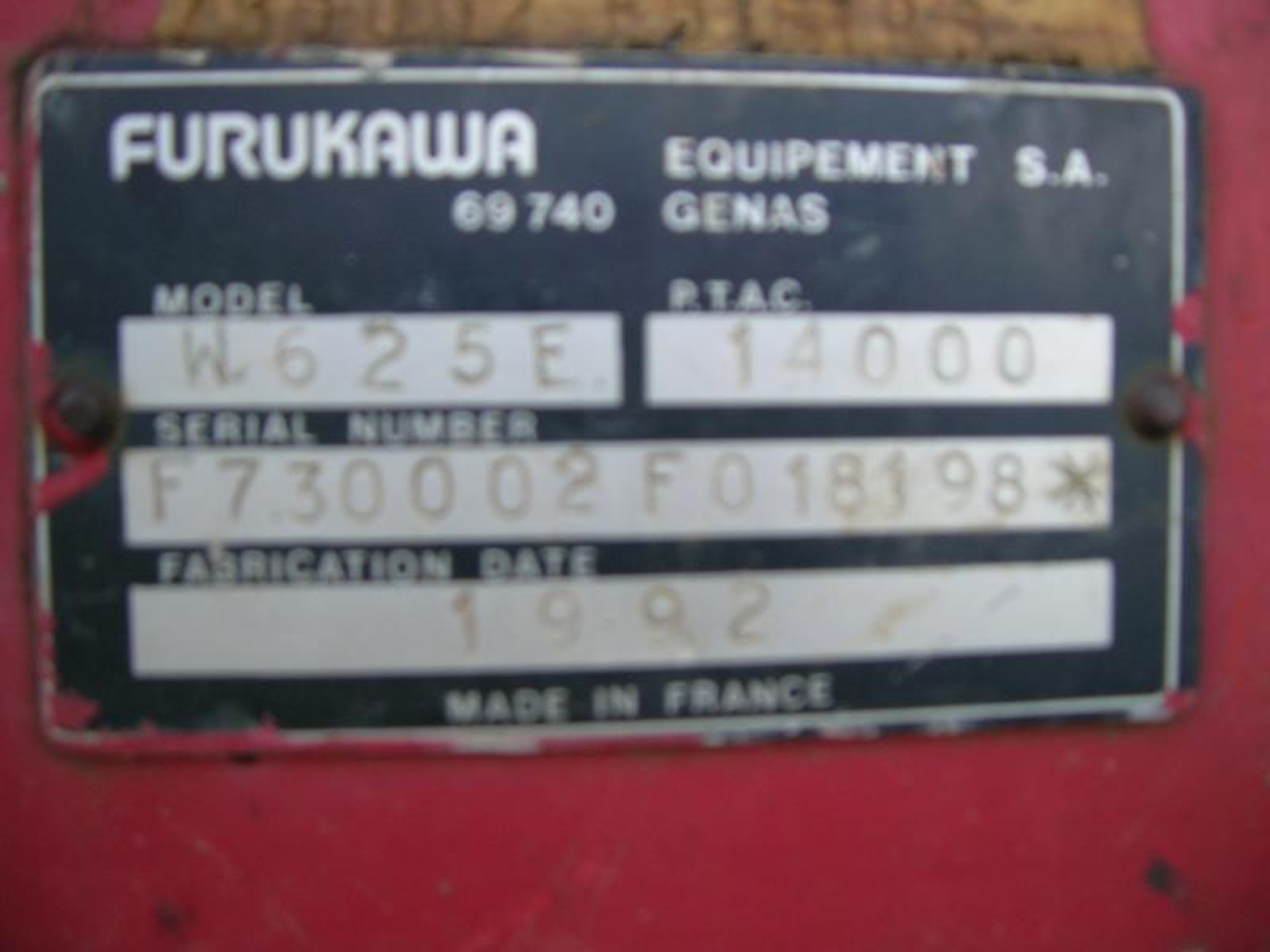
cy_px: 476
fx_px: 1284
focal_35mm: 35
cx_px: 635
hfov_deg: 52.6
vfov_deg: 40.7
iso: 50
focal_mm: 5.4
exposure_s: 1/34.5
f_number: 2.8
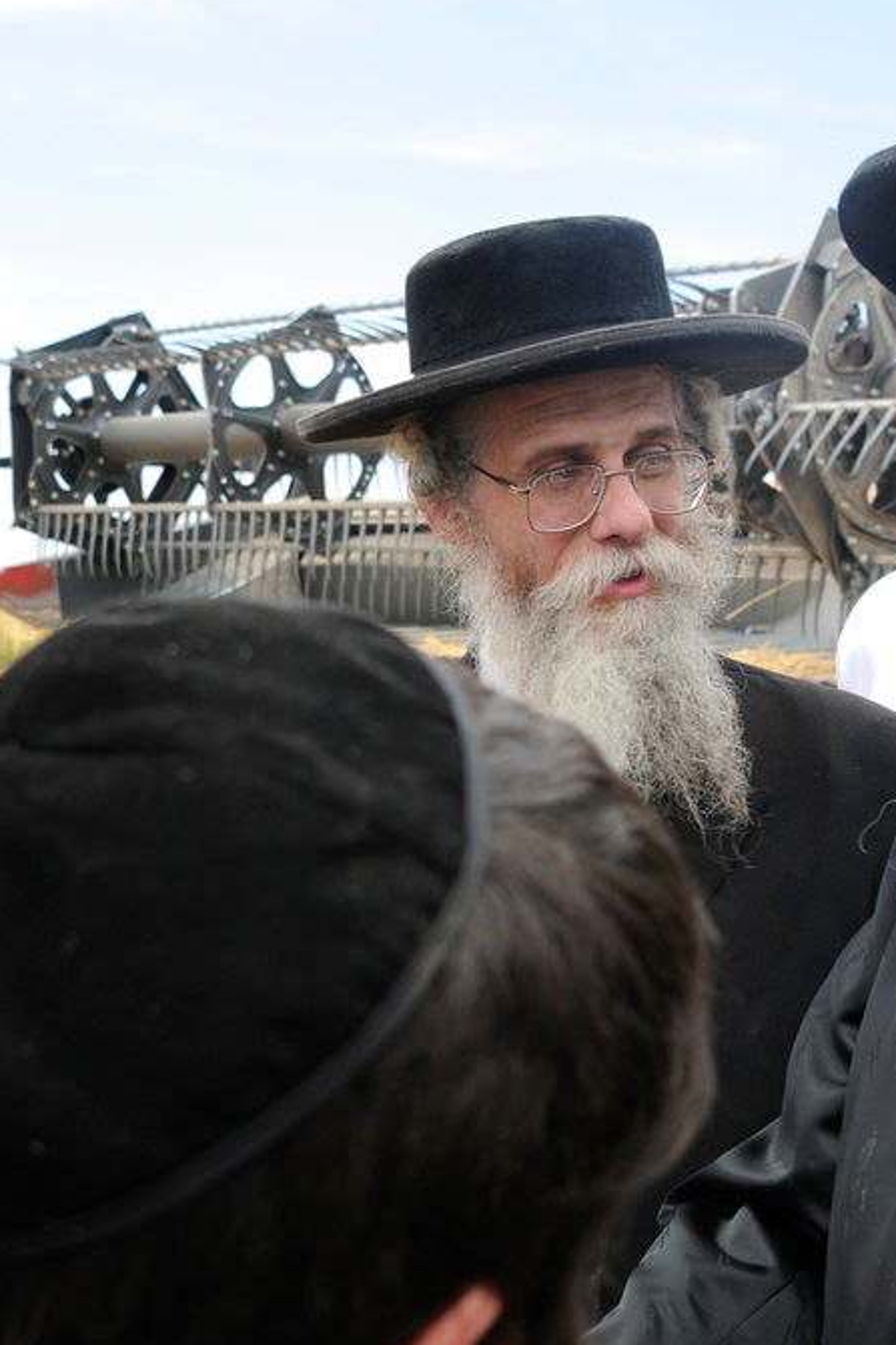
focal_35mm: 64
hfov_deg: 21.2
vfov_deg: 31.4
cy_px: 669
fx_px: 2390
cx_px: 317
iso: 250
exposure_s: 1/125
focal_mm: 28
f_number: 5.6
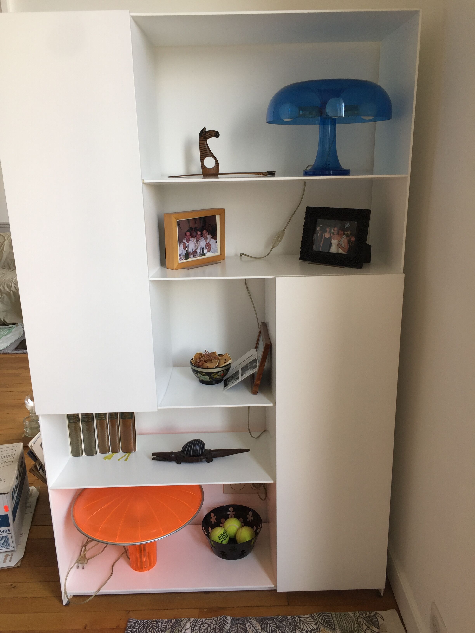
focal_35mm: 29
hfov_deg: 48.2
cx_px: 238
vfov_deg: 61.7
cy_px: 316
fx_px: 531
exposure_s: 1/50
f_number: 2.2
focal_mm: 4.15
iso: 32
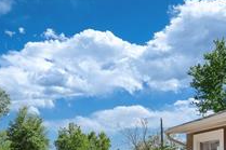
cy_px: 175
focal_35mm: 49
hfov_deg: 38.8
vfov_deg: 25.1
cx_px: 44
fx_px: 307
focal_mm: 16
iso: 200
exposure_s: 1/800
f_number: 8
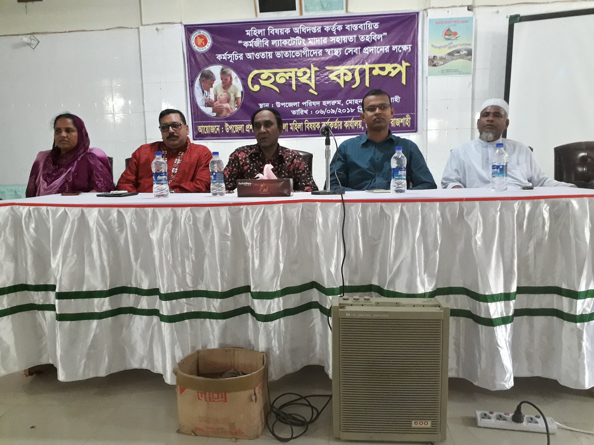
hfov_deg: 65.3
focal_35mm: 27
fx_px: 463
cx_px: 297
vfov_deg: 51.4
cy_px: 222
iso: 320
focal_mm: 3.6
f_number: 1.9
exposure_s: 1/25
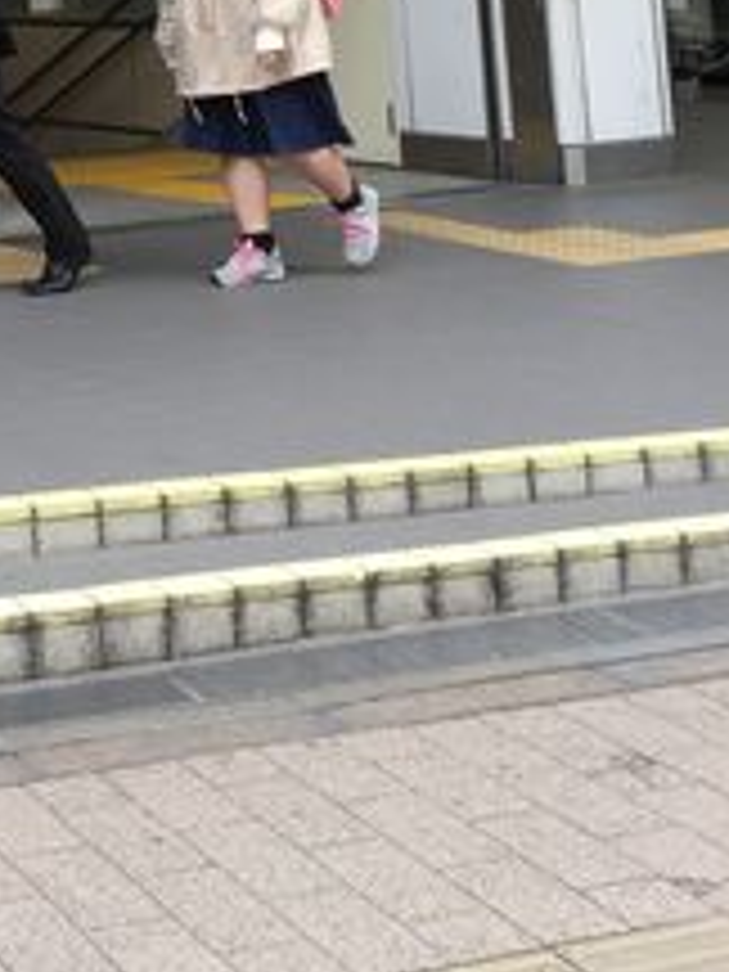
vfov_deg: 20.6
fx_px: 2415
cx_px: -306
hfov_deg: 16.0
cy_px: -320
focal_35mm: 86
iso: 40
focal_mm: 4.15
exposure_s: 1/120
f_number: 2.2
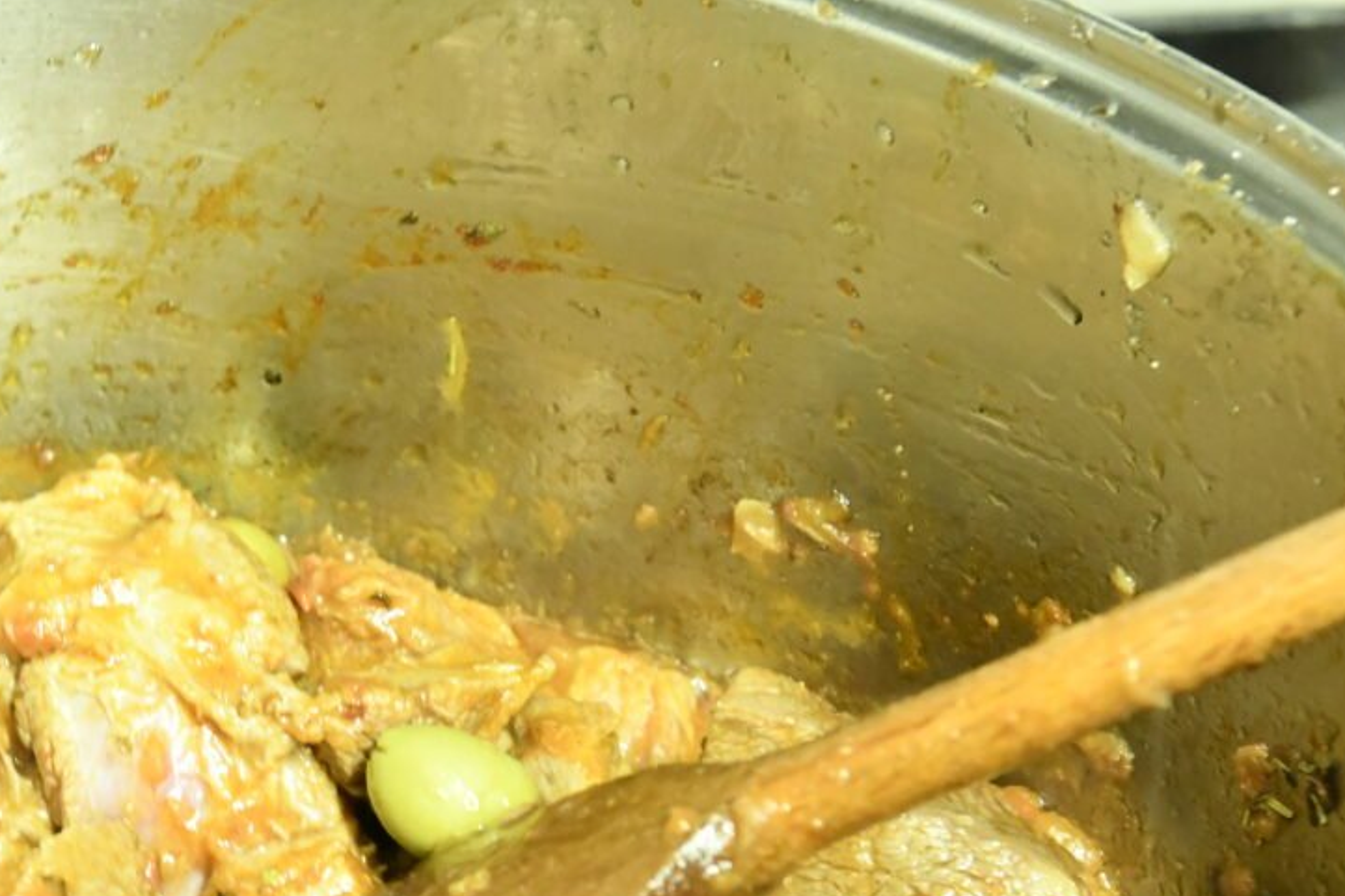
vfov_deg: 9.2
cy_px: 743
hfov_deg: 13.7
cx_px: 300
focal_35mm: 149
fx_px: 5565
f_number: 9
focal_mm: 70
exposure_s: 1/25
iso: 10000
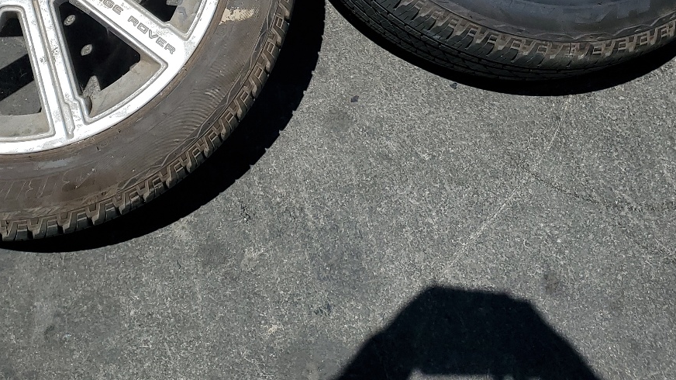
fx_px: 932
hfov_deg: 39.6
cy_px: -60
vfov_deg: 21.6
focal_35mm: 52
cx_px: 256
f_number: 1.5
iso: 50
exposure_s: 1/10000
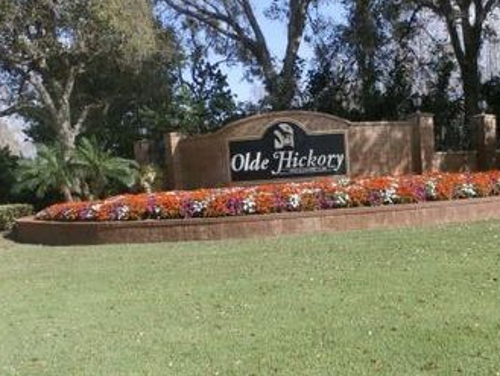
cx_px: 316
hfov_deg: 48.4
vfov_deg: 37.7
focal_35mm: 38
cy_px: 200
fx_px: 549
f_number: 3
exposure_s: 1/640
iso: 100
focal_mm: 4.5
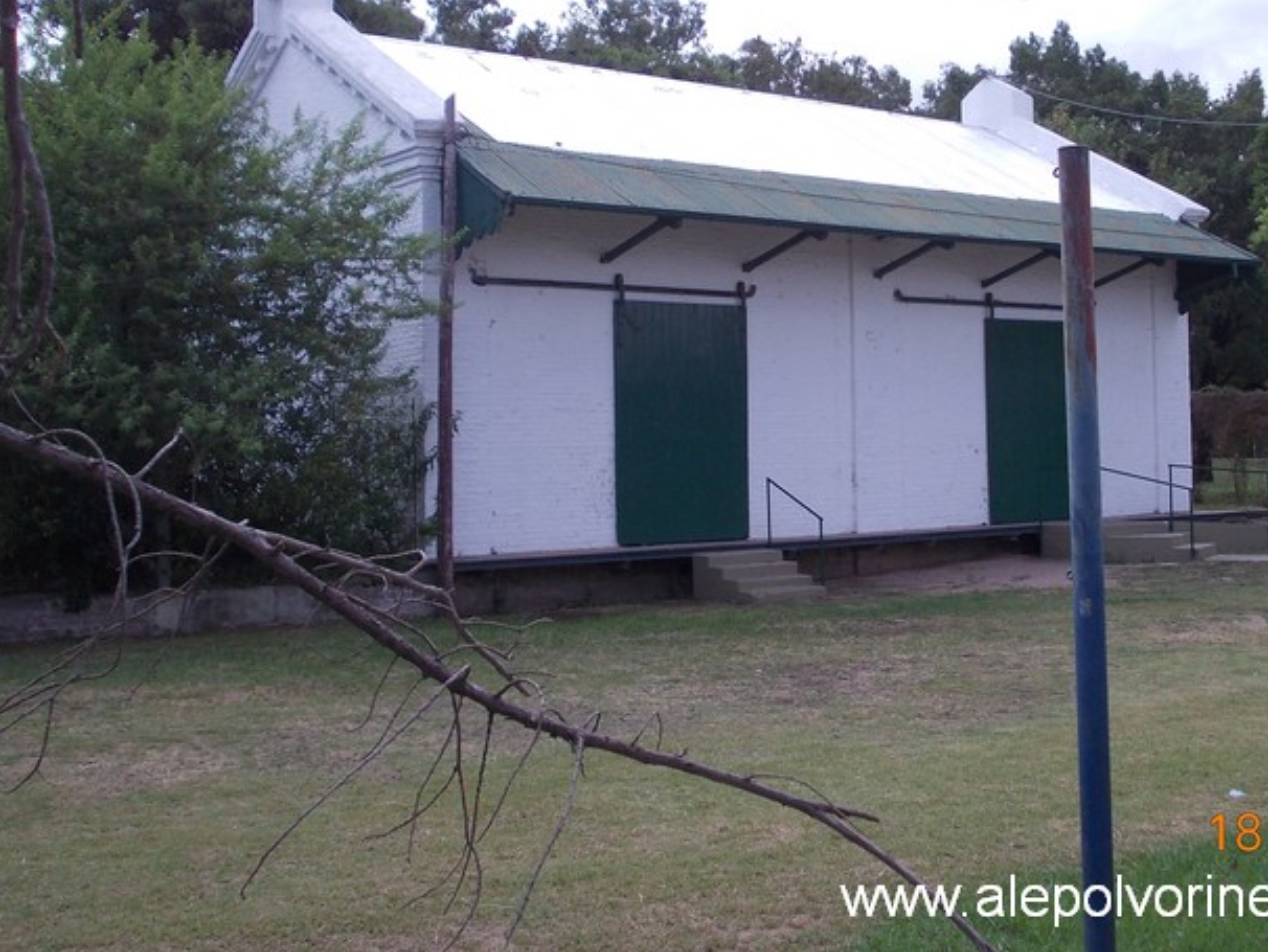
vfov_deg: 30.2
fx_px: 1759
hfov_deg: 39.4
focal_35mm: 48
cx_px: 774
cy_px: 375
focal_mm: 5.3
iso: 80
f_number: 6.2
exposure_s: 1/160
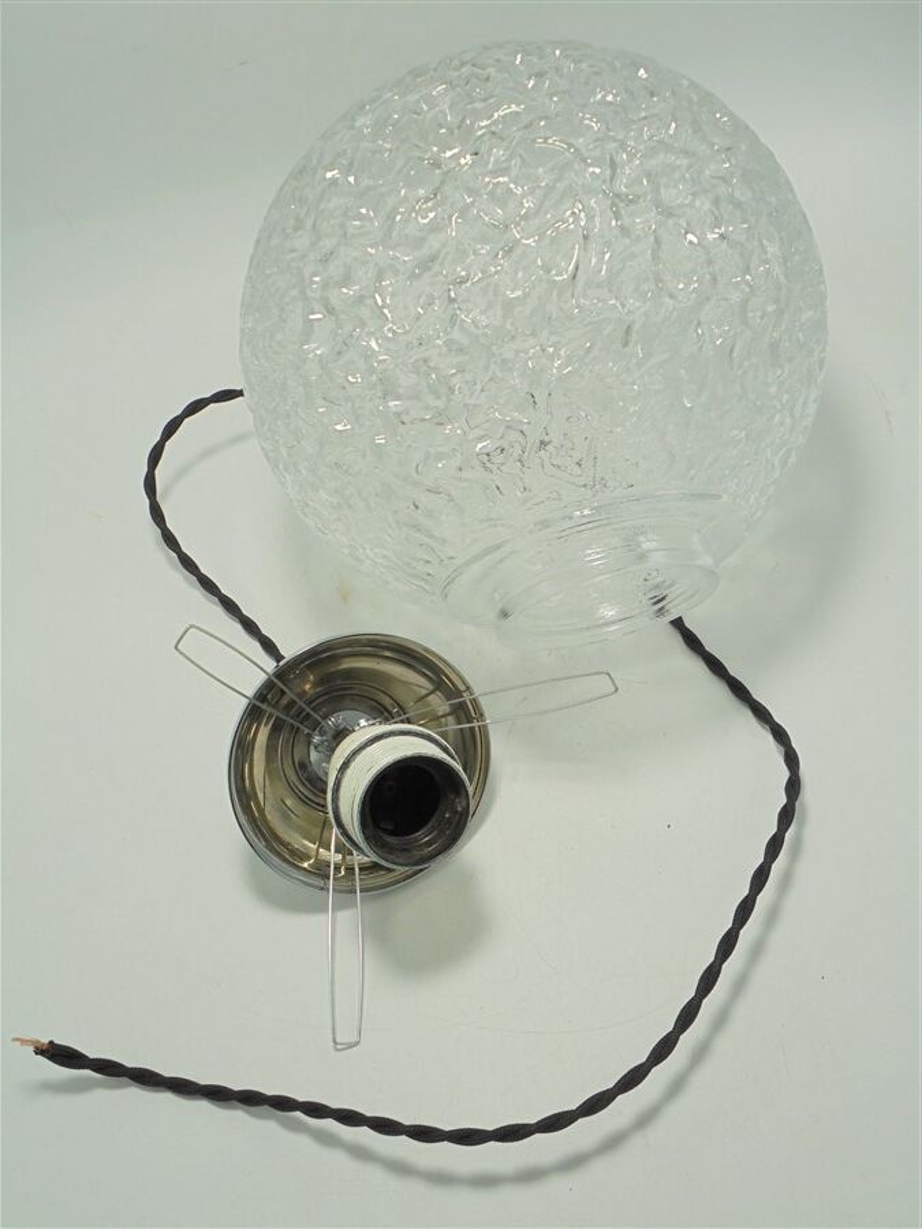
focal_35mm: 38
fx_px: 1350
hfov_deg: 37.7
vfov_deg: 49.0
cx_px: 461
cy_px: 614
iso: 100
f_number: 4.2
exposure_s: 1/80
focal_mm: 6.9
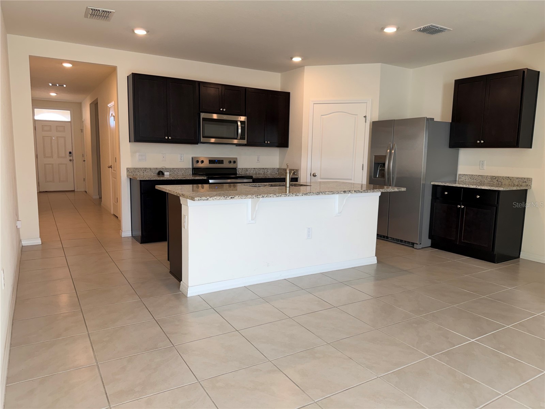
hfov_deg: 71.6
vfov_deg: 56.8
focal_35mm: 24
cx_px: 272
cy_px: 204
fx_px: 378
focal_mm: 6.76
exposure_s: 1/120
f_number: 1.78
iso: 80
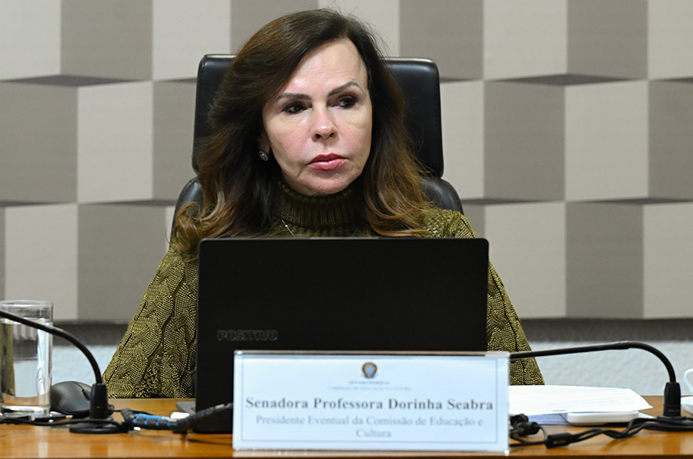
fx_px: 5764
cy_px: 230
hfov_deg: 6.9
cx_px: 346
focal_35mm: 300
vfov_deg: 4.6
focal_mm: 200
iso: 4000
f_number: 5
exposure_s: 1/200
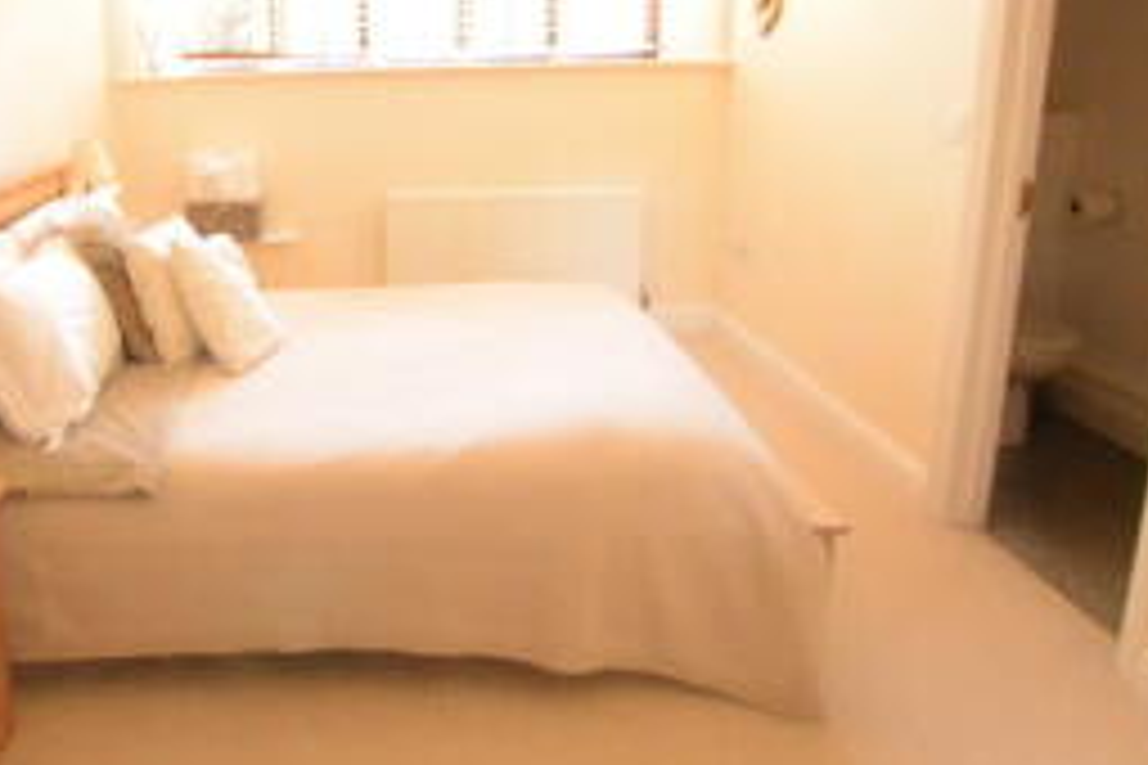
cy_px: 277
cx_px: 306
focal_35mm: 28
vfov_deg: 45.9
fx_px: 893
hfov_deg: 62.2
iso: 4500
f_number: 13
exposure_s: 1/15
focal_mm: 10
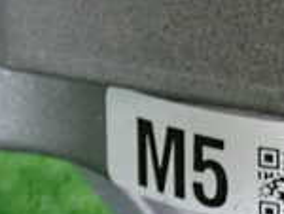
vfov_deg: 9.7
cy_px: 0
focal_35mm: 152
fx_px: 1249
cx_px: 458
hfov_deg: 12.2
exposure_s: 1/40
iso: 800
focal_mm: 6.83
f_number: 2.7
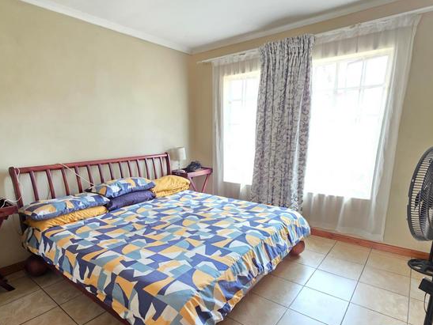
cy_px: 198
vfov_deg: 67.9
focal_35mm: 19
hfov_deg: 84.6
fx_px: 238
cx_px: 208
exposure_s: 1/50
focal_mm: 2.2
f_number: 1.9
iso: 640
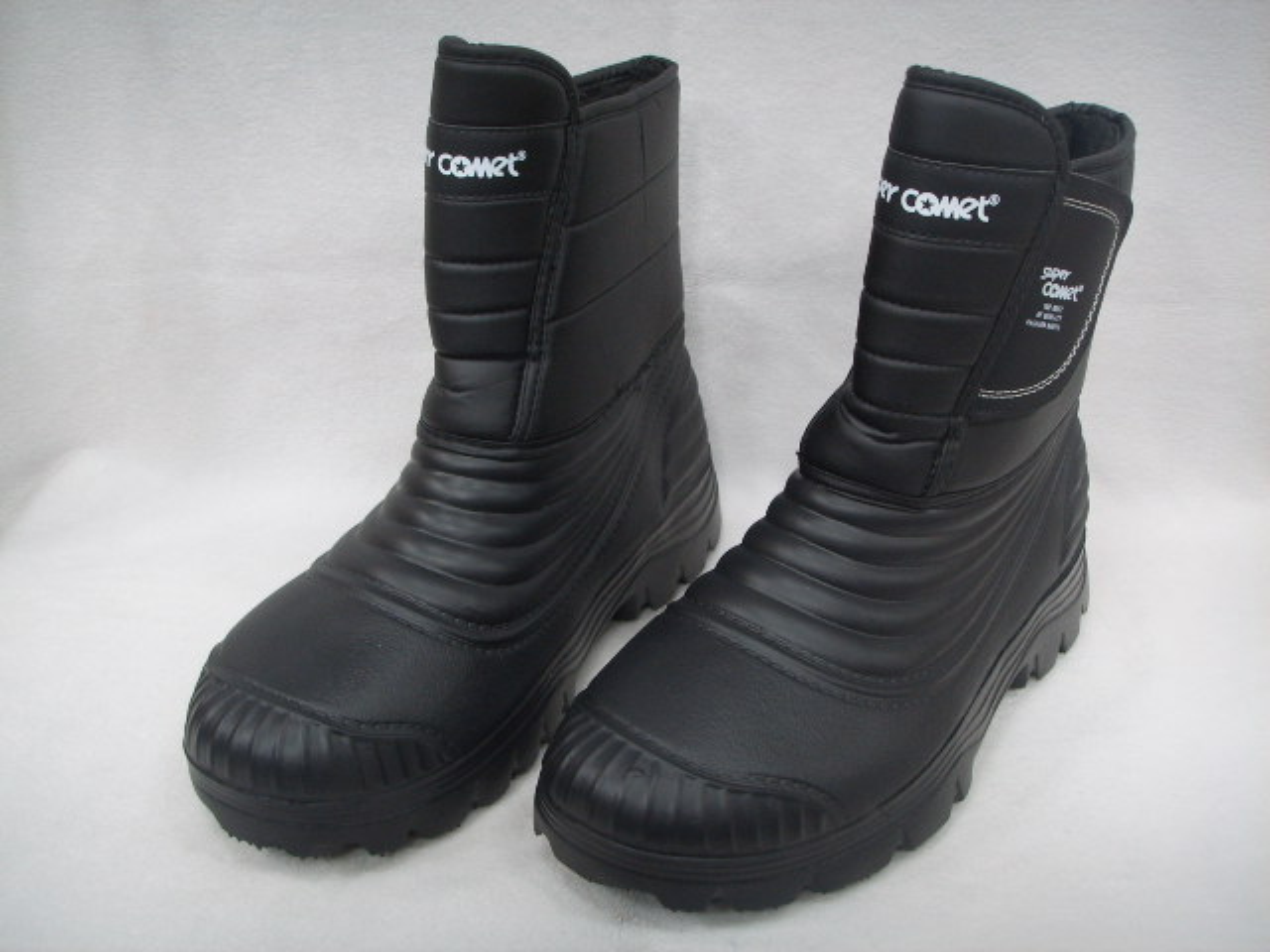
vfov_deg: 36.8
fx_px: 1431
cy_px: 476
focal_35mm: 39
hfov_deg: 47.9
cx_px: 635
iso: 63
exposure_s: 1/10
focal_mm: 6.6
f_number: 3.5
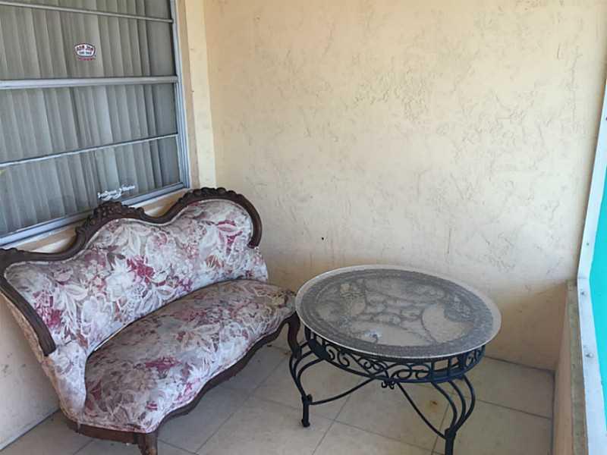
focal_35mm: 29
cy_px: 228
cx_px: 304
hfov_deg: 61.7
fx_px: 509
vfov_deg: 48.2
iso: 32
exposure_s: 1/122
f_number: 2.2
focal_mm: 4.15
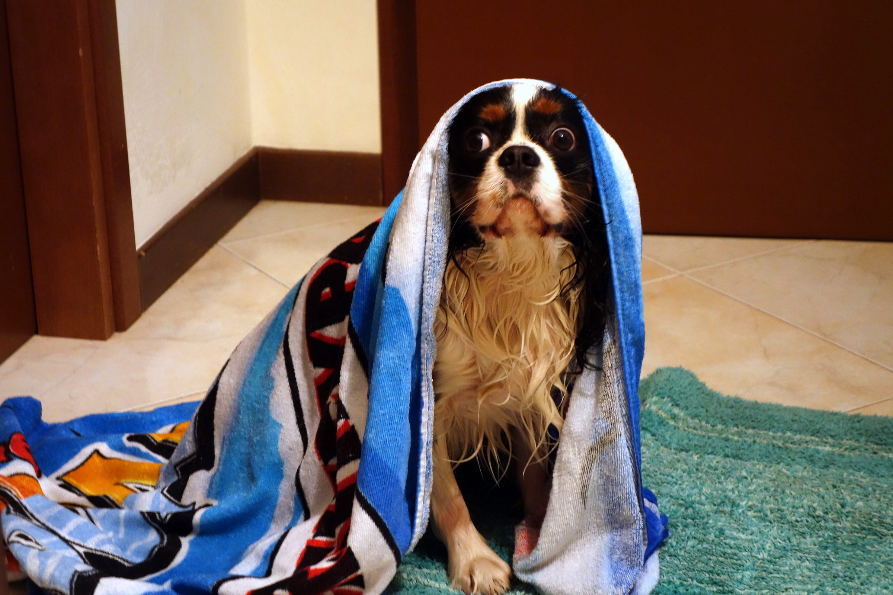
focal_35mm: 88
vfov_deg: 15.5
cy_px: 298
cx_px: 446
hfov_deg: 23.1
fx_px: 2183
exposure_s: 1/13
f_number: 4.5
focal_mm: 32.52
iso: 800
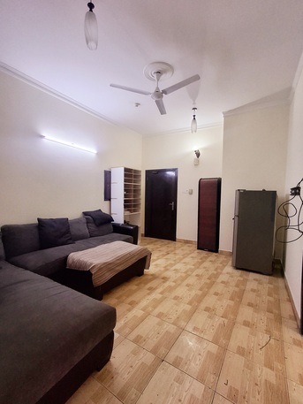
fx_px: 187
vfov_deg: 94.5
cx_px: 152
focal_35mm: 16
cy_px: 202
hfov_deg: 78.1
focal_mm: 1.64
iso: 160
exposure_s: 1/50
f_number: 2.2
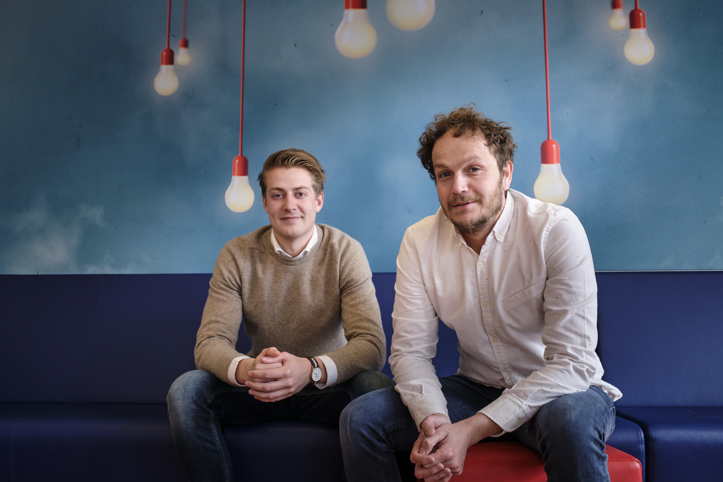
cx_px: 362
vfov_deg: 37.9
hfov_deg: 54.4
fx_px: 703
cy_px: 241
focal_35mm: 35
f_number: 5
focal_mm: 23.4
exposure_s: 1/125
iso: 640
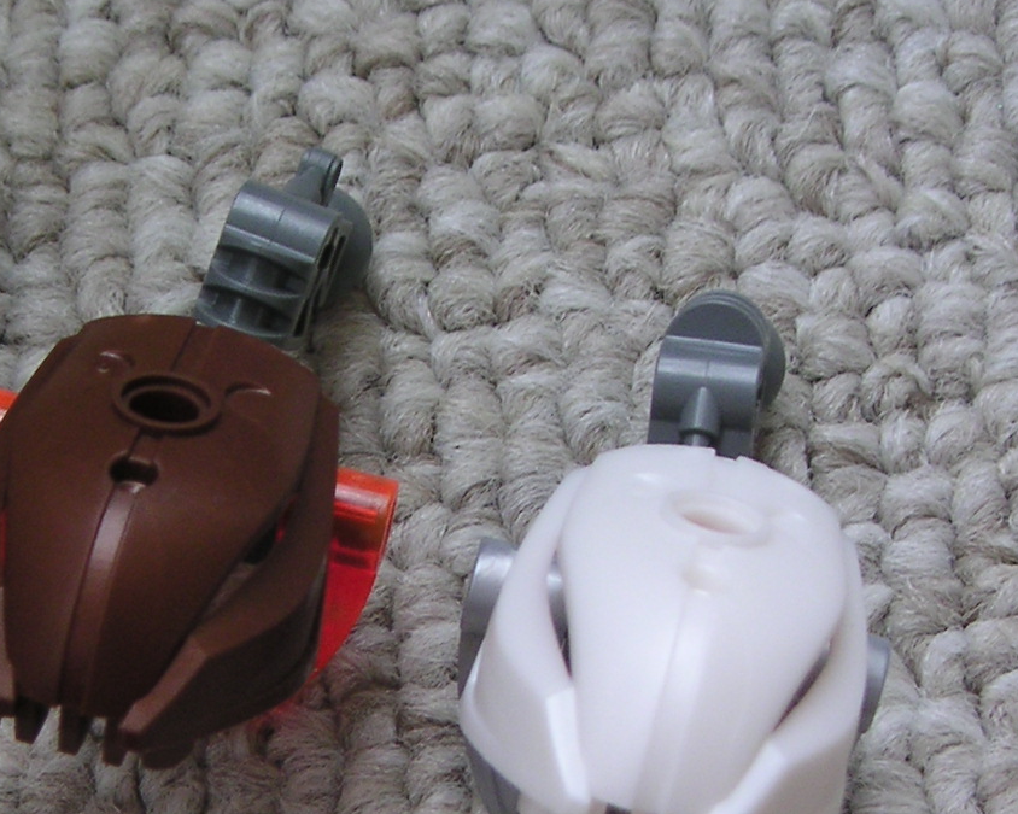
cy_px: 721
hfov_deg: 20.9
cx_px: 163
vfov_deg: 16.9
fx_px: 2711
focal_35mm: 90
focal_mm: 6
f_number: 2.8
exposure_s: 1/45
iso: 50
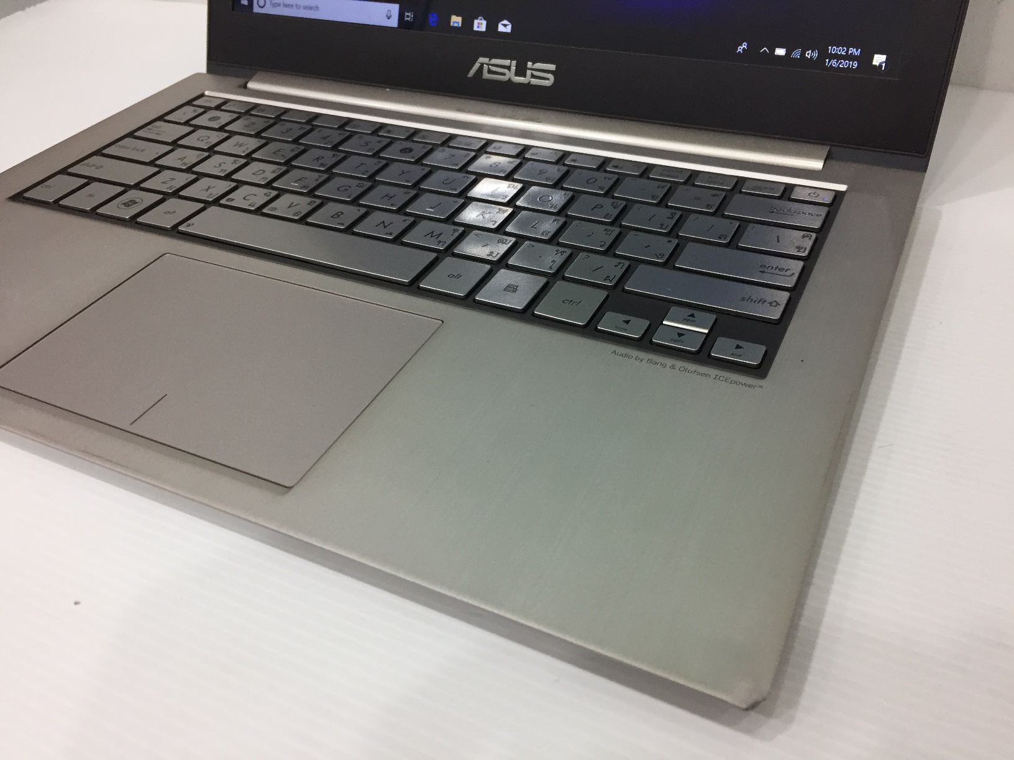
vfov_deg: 48.2
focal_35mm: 29
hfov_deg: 61.7
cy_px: 380
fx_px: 849
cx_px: 507
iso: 64
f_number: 2.2
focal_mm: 4.15
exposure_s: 1/33
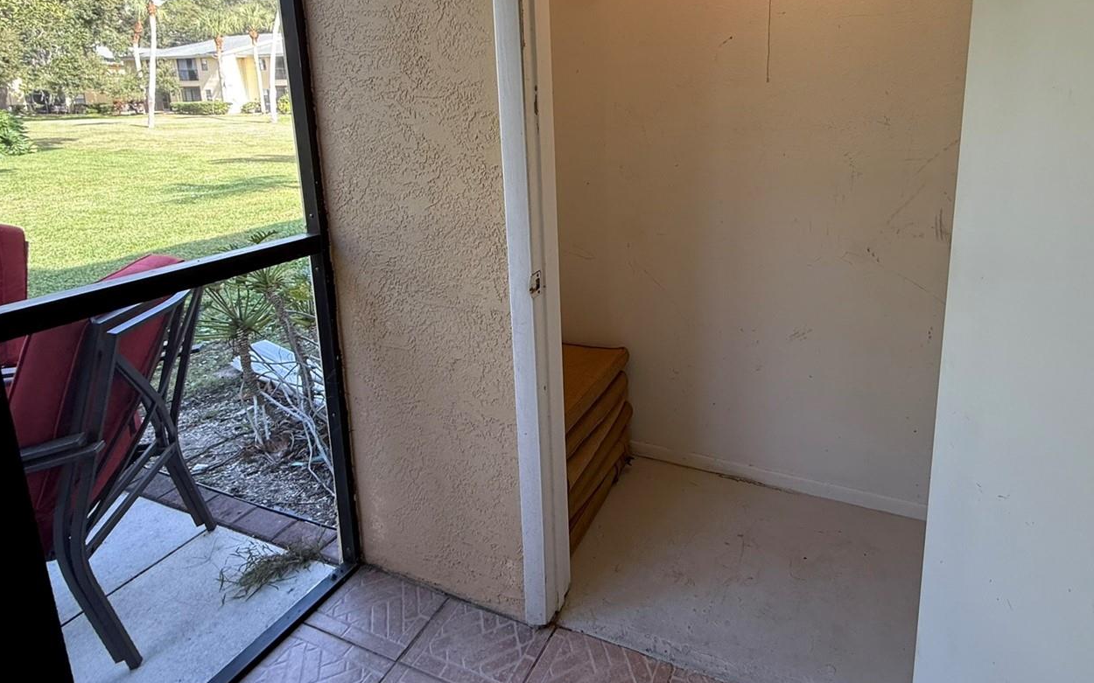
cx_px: 667
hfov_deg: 86.7
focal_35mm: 19
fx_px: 566
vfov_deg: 59.7
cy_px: 193
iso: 125
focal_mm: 2.22
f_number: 2.2
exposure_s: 1/120
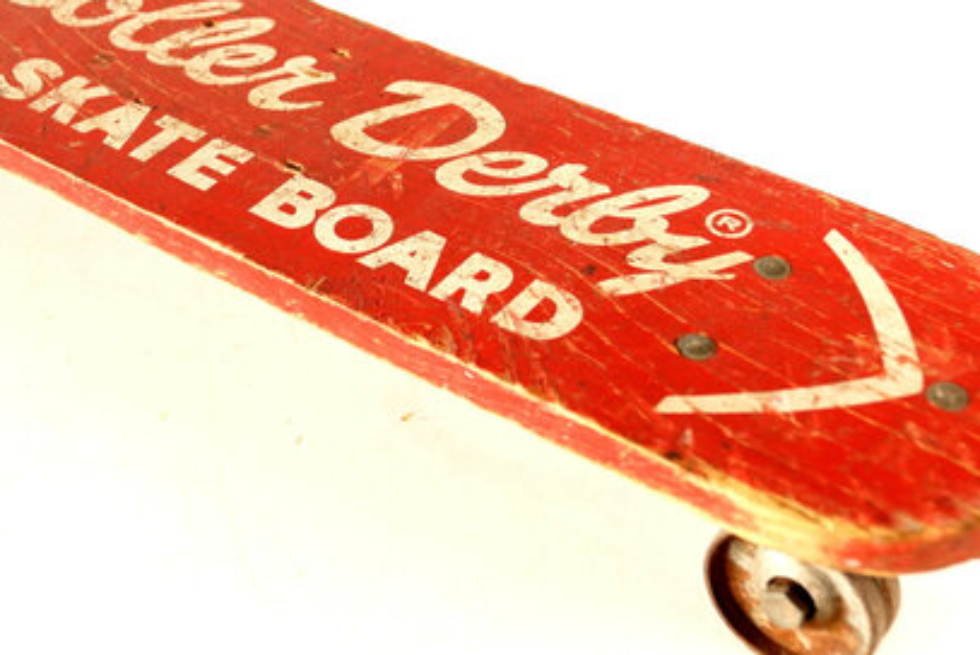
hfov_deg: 30.4
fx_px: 1798
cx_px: 407
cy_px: 223
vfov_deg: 20.6
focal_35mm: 66
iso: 800
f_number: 5.6
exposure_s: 1/80
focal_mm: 28
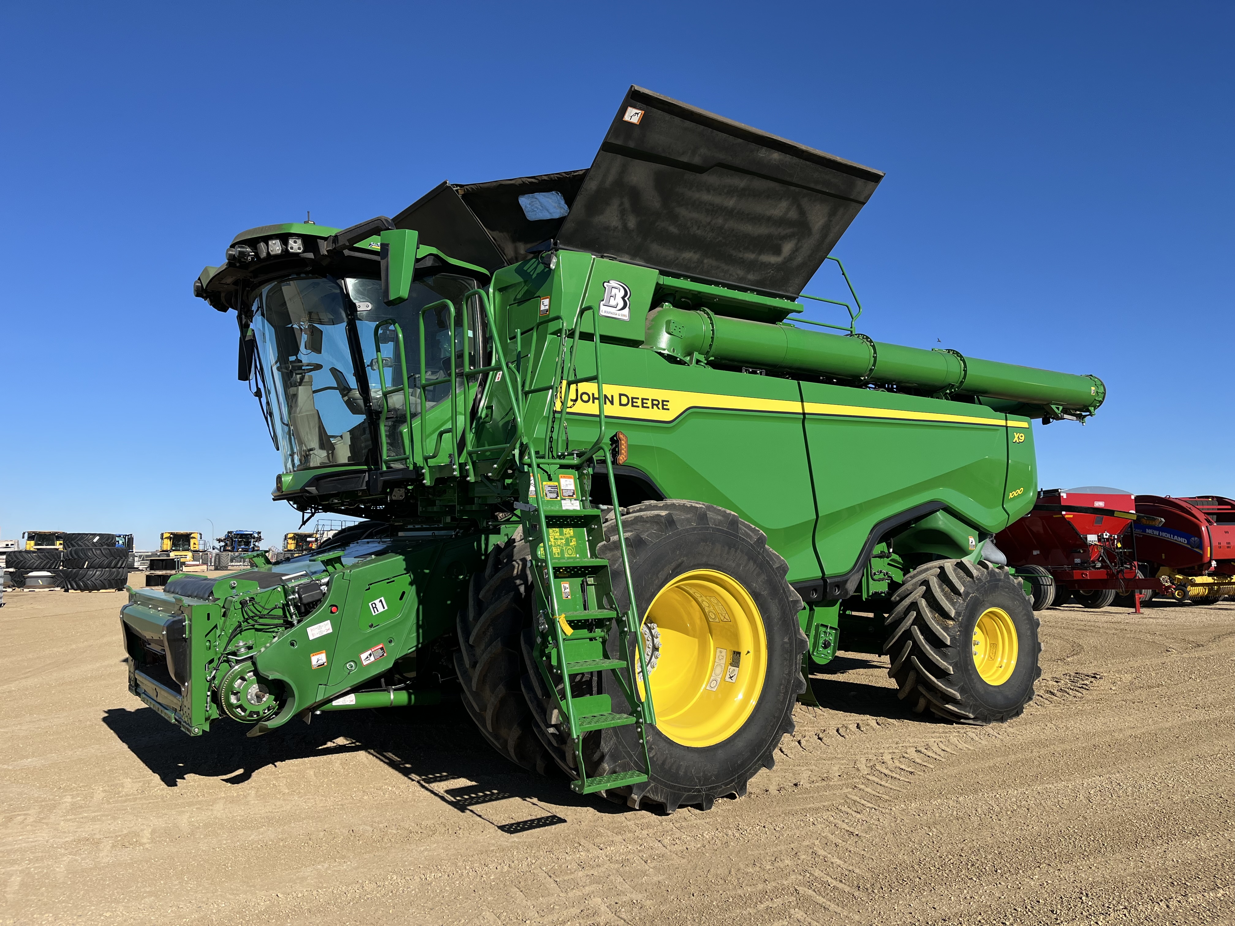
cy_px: 463
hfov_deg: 67.3
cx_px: 618
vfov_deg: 53.1
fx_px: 928
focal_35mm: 26
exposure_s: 1/3745
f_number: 1.6
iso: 50
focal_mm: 5.1
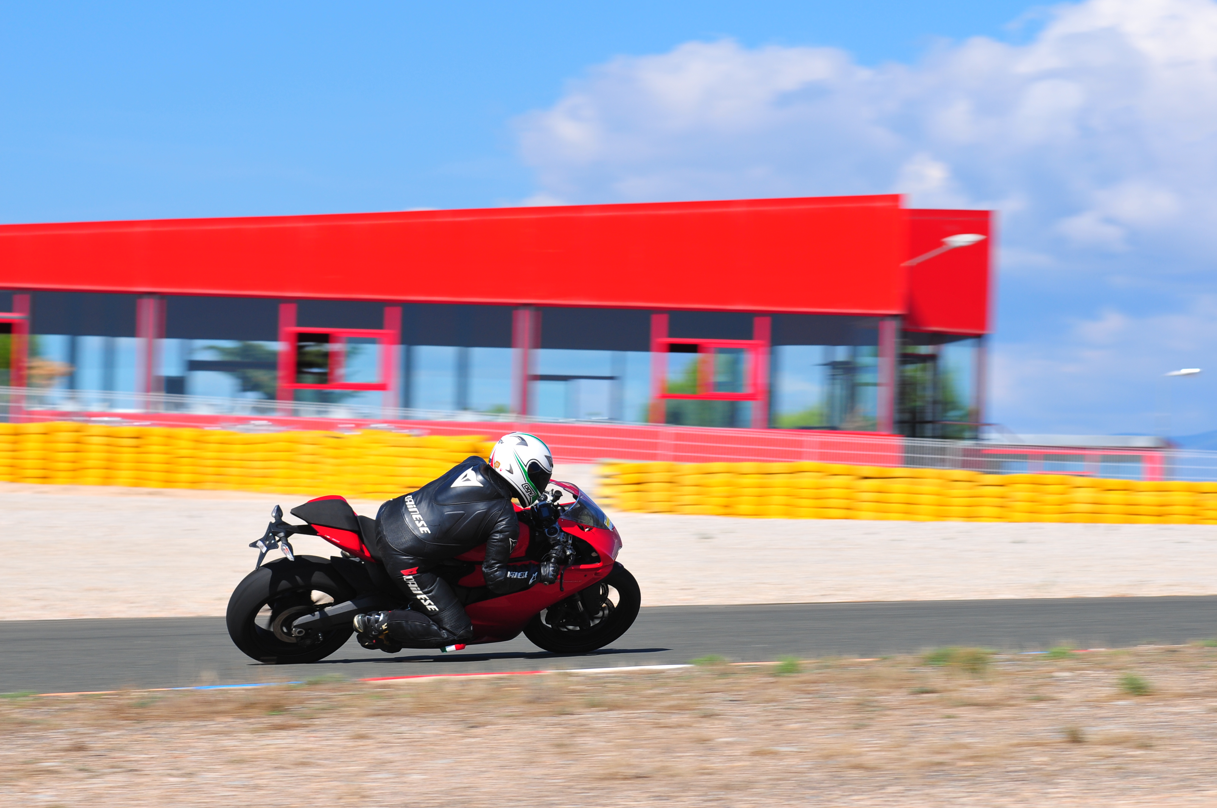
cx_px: 608
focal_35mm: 168
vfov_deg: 8.2
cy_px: 404
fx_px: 5672
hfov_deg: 12.2
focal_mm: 112
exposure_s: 1/250
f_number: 9
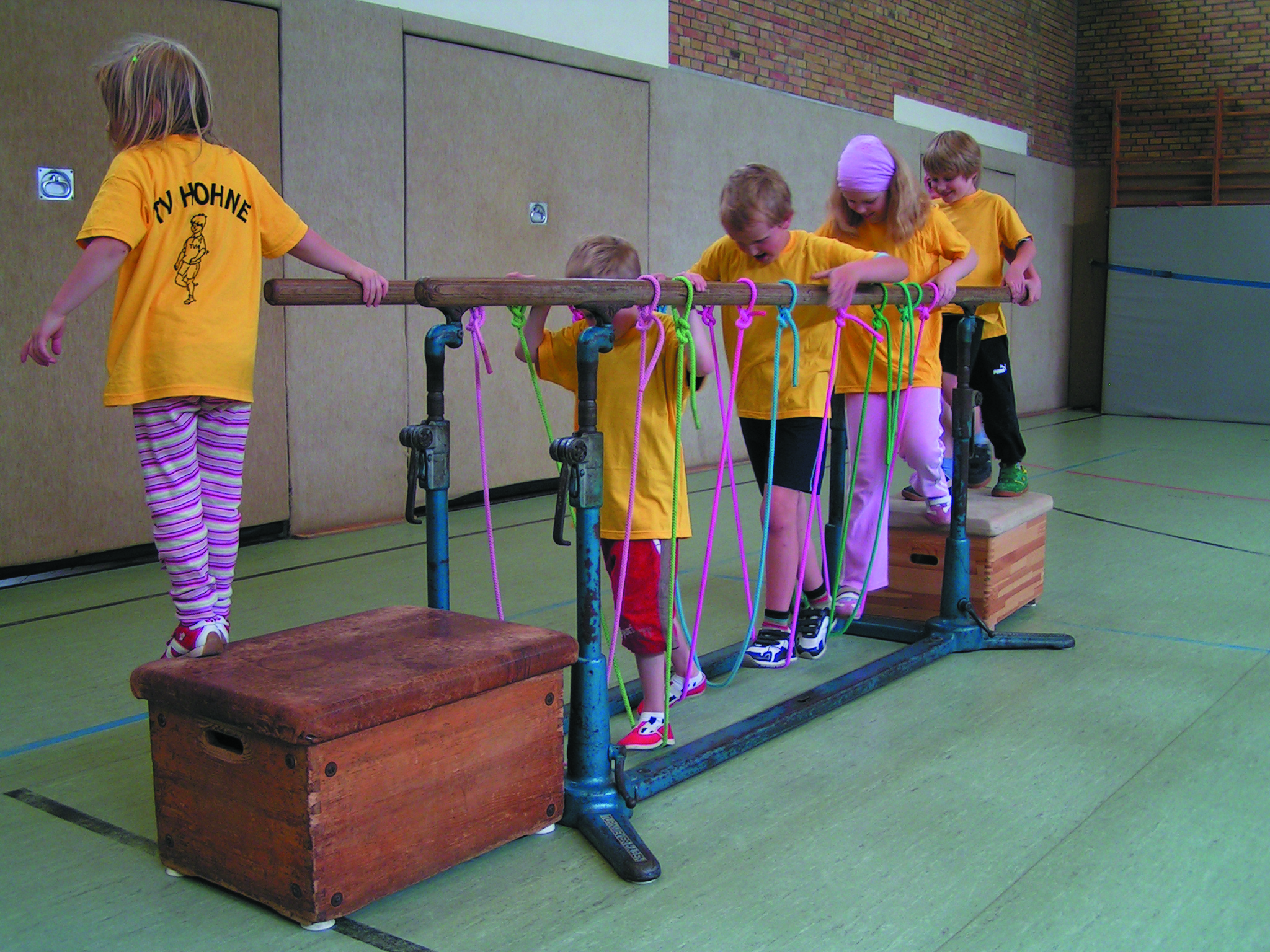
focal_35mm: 38
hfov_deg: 49.0
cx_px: 635
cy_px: 476
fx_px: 1394
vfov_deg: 37.7
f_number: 2.8
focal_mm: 5.8
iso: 80
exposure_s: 1/40
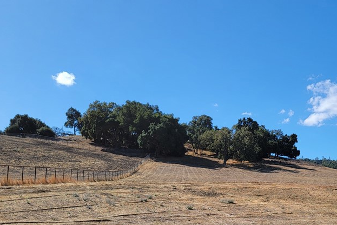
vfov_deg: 32.2
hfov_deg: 45.9
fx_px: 384
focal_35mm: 41
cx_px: 249
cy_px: 160
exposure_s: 1/1135
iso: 16
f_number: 1.8
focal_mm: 6.7
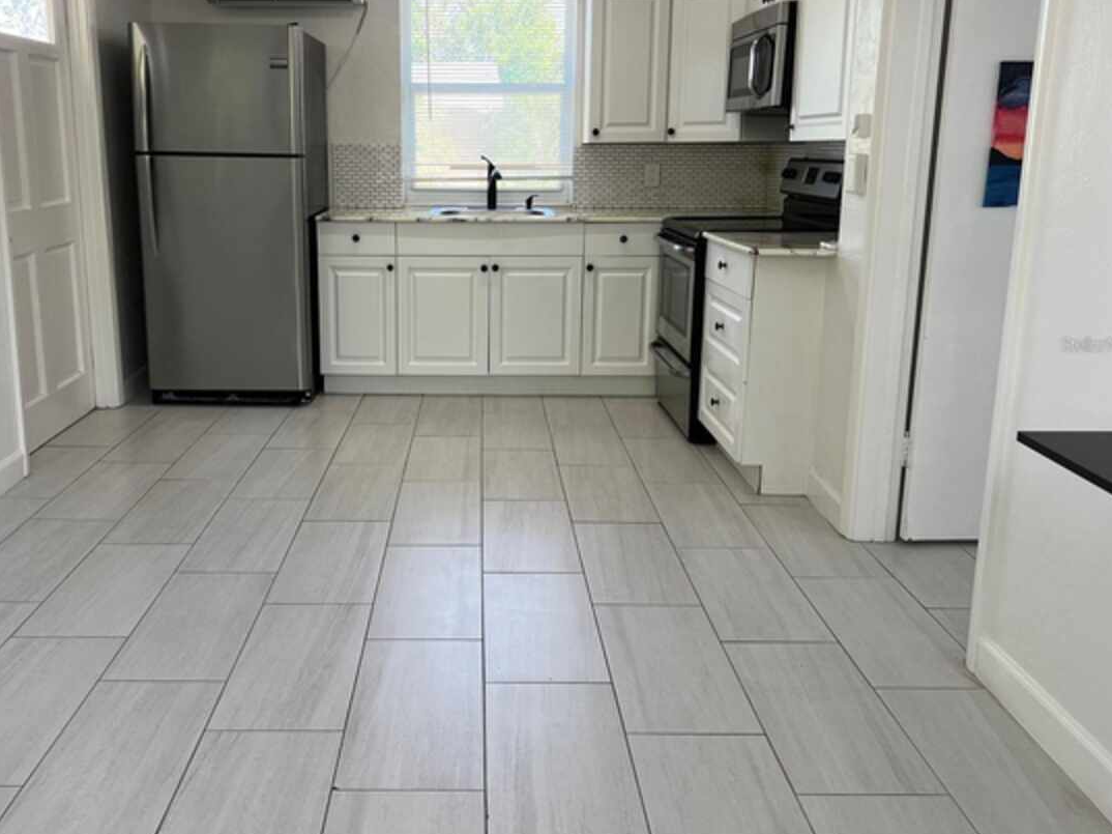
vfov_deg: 45.2
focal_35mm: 31
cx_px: 477
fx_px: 996
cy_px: 344
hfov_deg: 58.1
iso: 80
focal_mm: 5.7
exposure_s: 1/120
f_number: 1.5
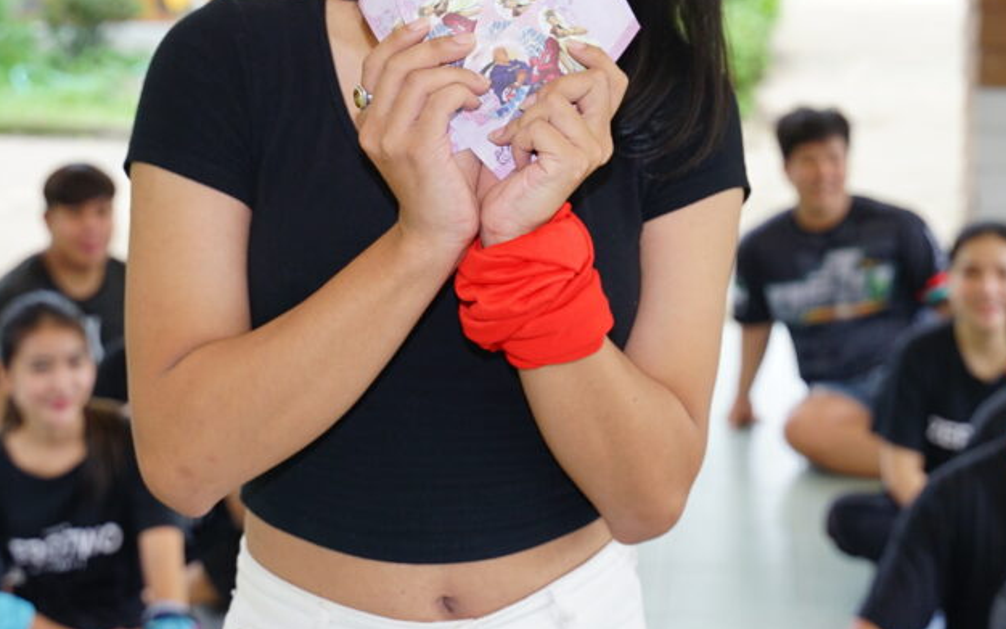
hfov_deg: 27.5
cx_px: 509
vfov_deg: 17.2
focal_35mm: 75
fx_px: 2056
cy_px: 91
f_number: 4
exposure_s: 1/160
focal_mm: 45
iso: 640
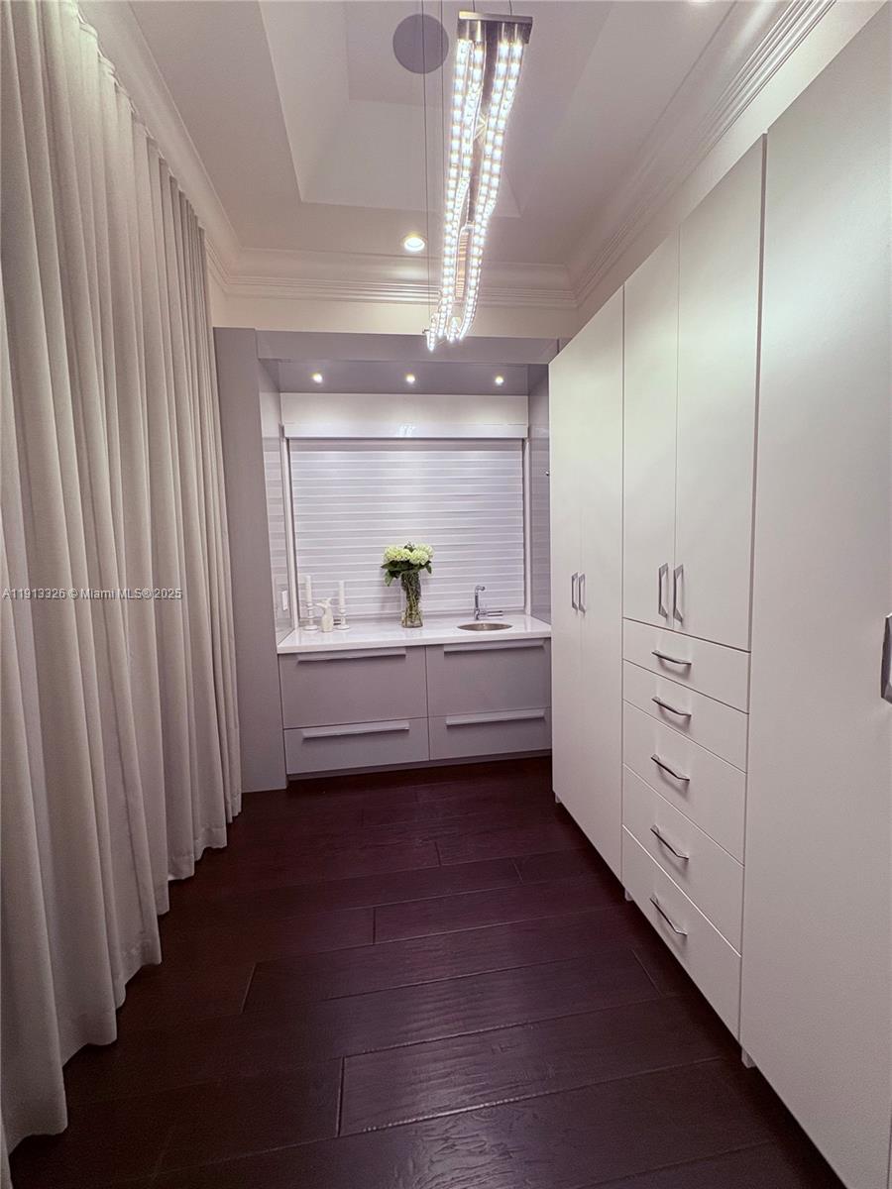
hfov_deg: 85.7
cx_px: 446
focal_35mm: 14
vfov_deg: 102.1
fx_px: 481
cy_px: 594
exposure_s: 1/120
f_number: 2.2
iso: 200
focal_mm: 2.22
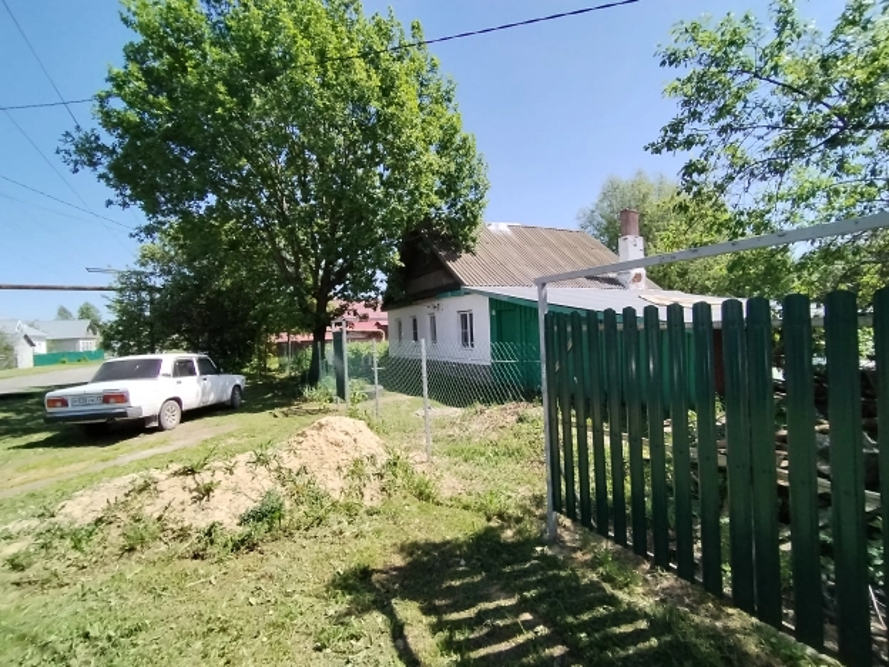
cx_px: 444
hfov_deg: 91.0
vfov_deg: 74.7
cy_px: 334
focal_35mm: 17
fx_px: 437
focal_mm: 1.42
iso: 100
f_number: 2.2
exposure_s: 1/2087
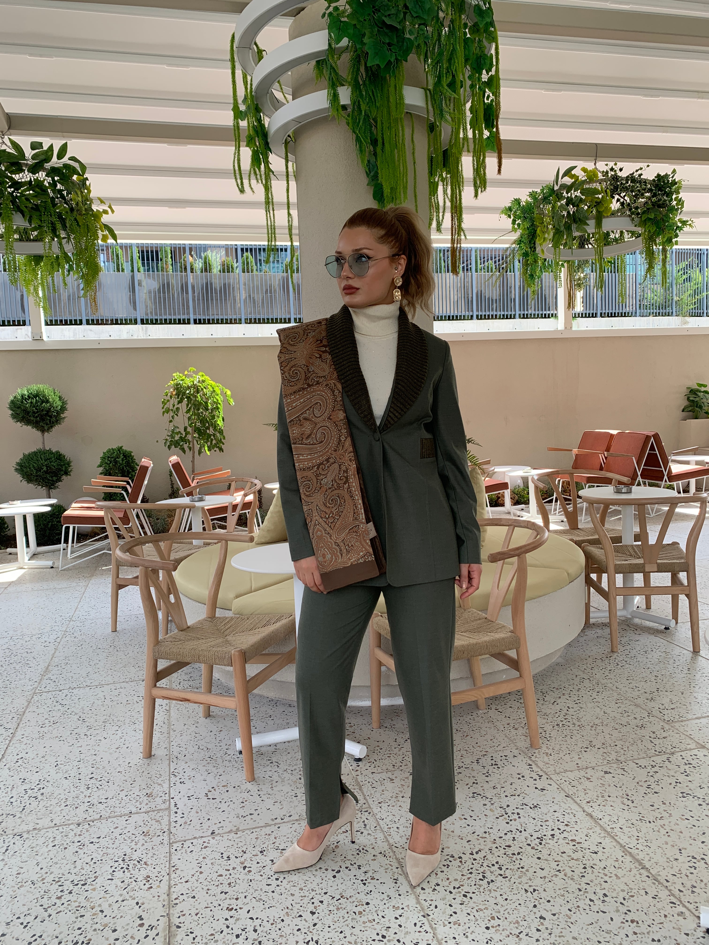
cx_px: 354
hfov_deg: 53.1
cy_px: 472
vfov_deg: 67.3
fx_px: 710
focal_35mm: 26
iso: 25
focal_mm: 4.25
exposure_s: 1/246
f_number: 1.8
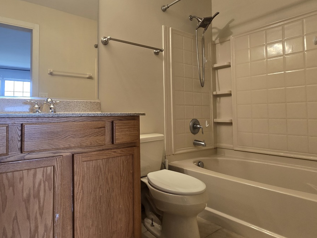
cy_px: 106
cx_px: 118
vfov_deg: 63.3
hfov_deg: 77.5
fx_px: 192
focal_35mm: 21
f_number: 2.2
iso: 125
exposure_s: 1/60
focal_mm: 2.2
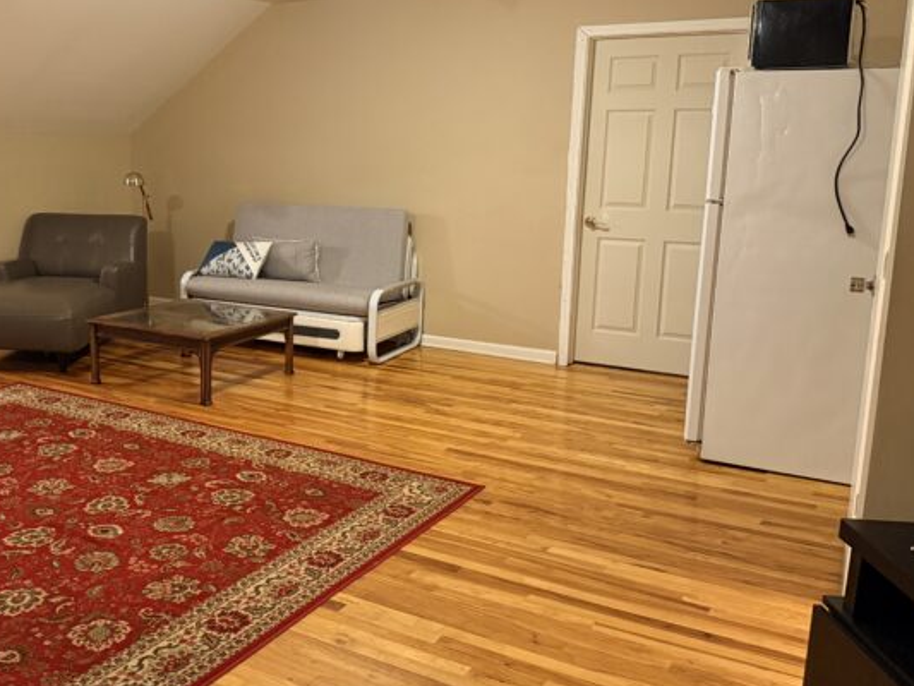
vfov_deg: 39.6
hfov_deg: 50.5
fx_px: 951
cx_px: 307
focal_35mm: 36
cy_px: 309
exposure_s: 1/40
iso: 800
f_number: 1.78
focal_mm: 6.76
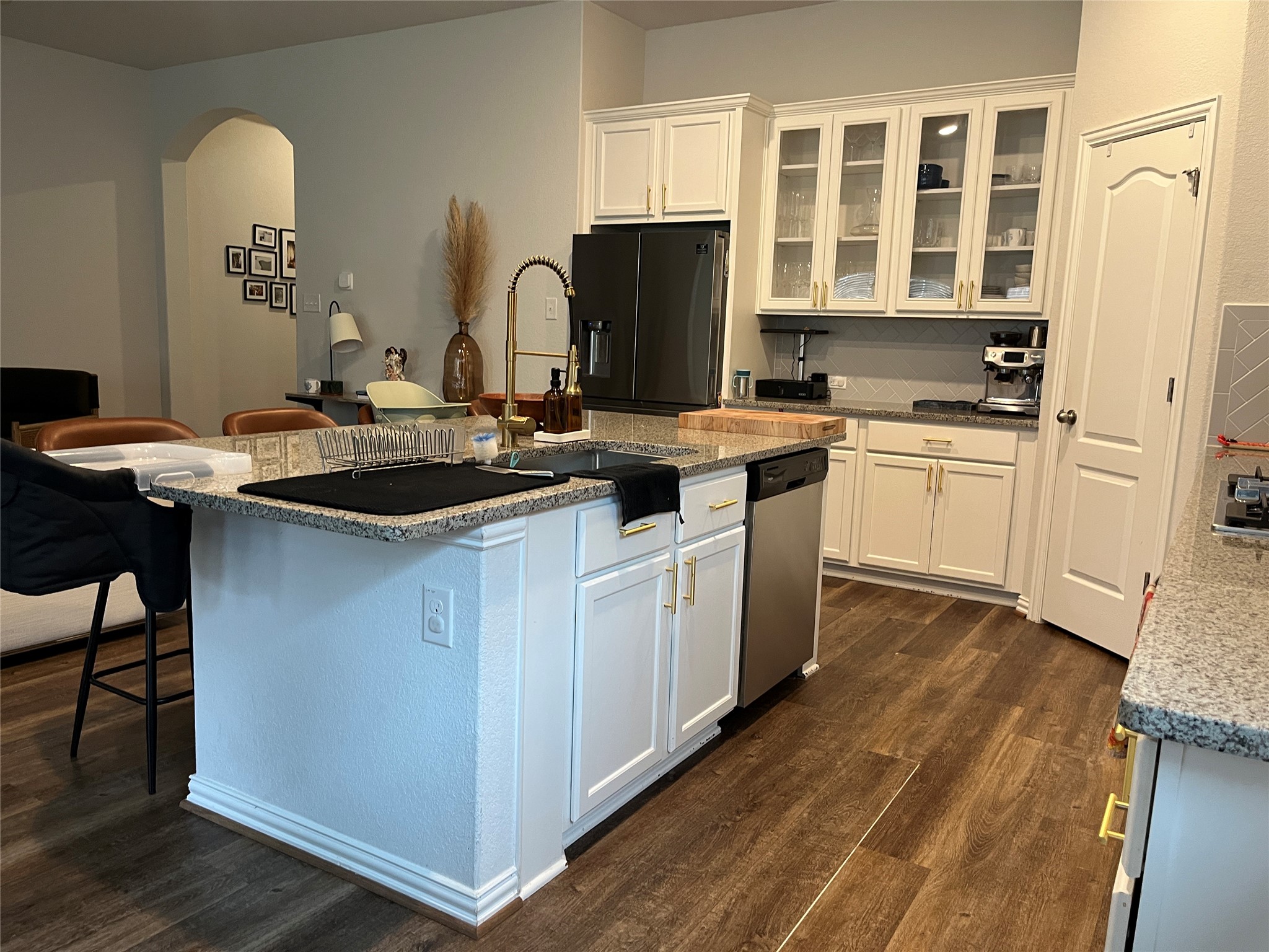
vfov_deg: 53.1
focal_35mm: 26
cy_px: 476
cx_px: 634
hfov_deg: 67.3
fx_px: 953
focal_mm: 5.1
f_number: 1.6
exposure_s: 1/60
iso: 160
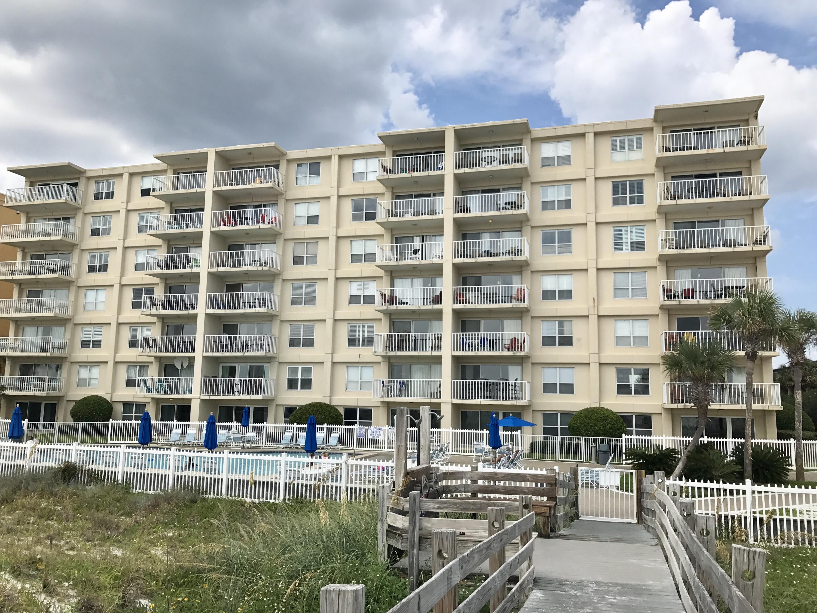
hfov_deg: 63.4
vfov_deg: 49.7
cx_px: 408
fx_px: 661
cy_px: 306
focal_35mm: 28
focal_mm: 3.99
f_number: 1.8
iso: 20
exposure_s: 1/2591
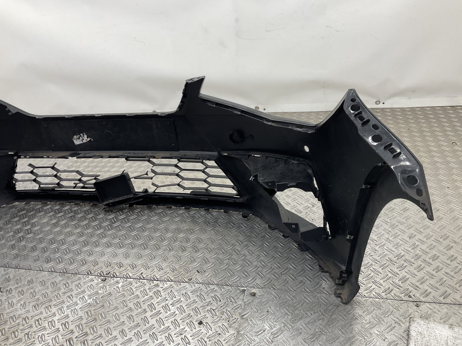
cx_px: 231
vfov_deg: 48.2
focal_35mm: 29
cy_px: 173
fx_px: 387
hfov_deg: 61.7
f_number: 1.8
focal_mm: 3
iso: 40
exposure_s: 1/120
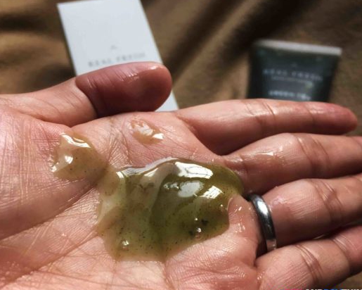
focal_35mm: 33
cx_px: 186
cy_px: 149
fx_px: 354
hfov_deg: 54.2
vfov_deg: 44.5
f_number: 2.2
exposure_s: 1/40
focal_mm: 4.15
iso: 40
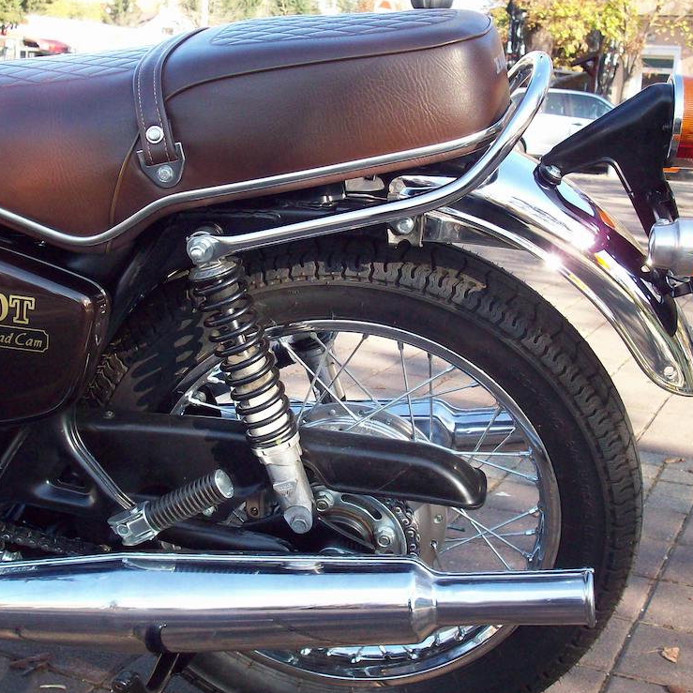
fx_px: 1246
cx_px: 314
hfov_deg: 31.1
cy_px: 349
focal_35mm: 55
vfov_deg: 31.1
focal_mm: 7.6
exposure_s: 1/413
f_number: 3.1
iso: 200
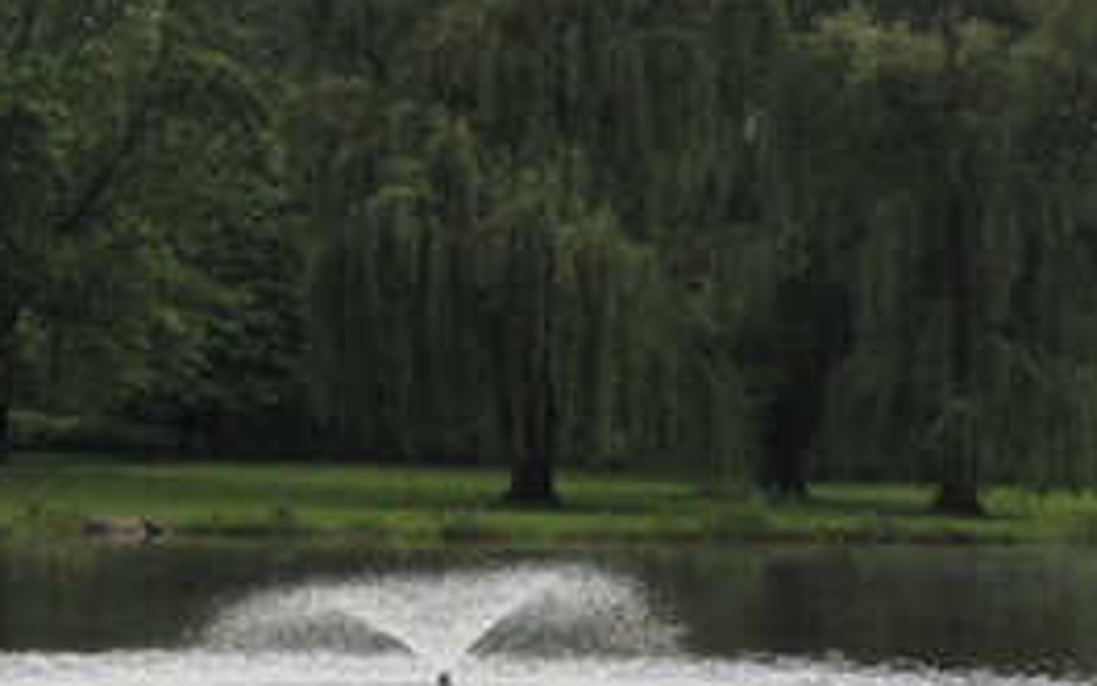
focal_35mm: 188
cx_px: 731
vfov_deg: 6.9
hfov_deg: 11.1
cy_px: 765
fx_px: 5621
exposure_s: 1/2500
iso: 500
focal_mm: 20
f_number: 3.5
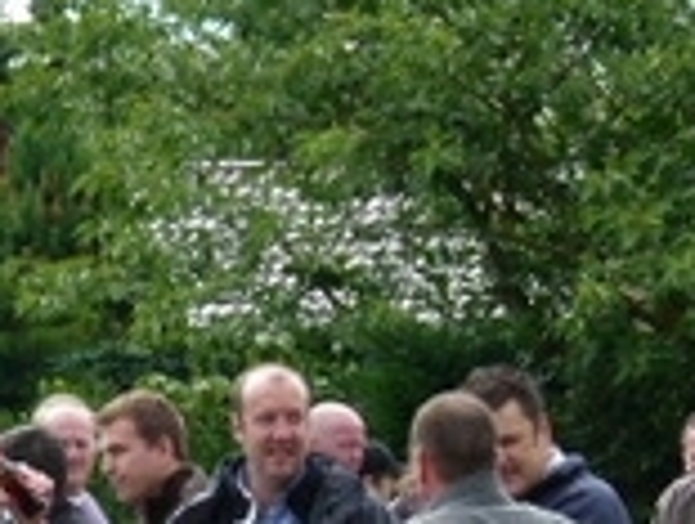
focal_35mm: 301
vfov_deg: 4.9
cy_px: 896
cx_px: 197
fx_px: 6057
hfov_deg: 6.6
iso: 100
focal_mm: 14.1
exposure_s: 1/250
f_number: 4
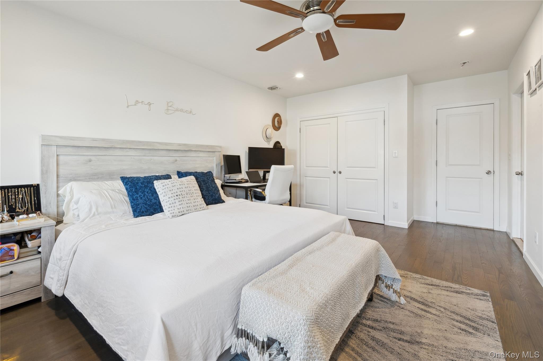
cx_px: 272
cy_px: 180
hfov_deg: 100.4
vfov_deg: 77.2
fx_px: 226
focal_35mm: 15
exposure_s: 1/8
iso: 640
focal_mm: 15
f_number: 14
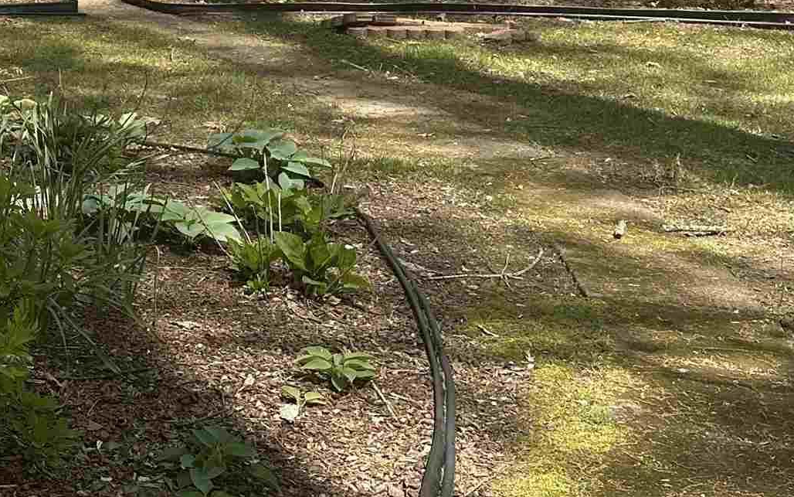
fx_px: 1645
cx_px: -89
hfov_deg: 25.1
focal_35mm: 76
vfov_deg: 16.7
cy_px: -40
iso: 80
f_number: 1.78
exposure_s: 1/1562
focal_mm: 6.86
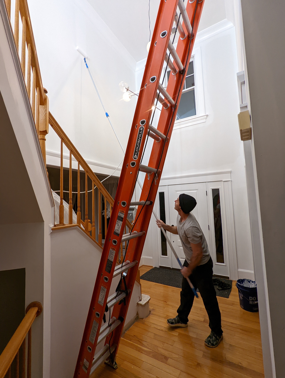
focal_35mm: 16
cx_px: 142
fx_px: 175
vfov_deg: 94.4
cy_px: 189
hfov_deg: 78.2
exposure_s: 1/40
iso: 313
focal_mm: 2.35
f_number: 2.2
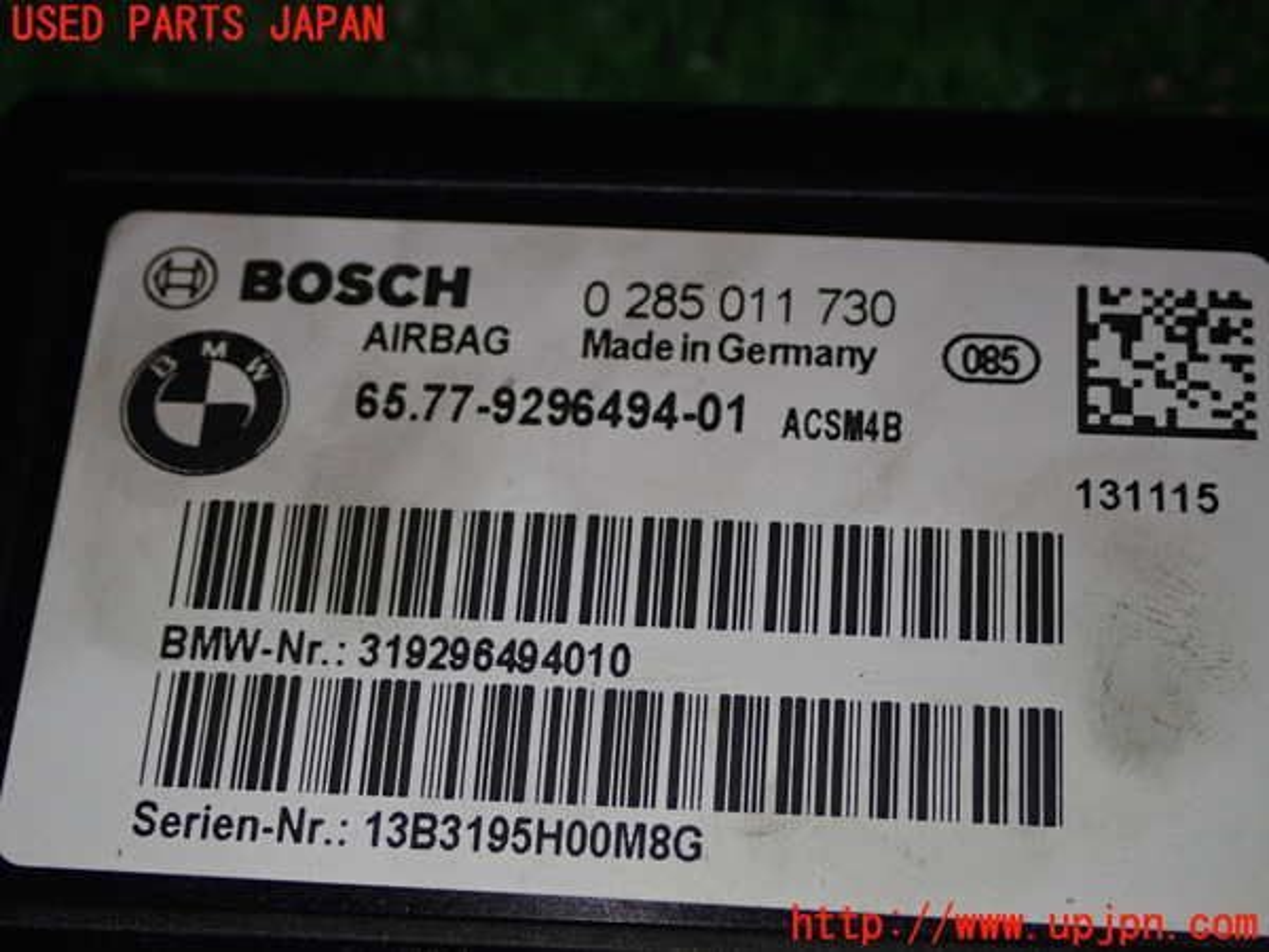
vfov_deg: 20.7
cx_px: 634
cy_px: 476
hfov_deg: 27.4
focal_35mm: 71
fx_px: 2603
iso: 320
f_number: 3.9
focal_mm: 12.73
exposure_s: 1/60
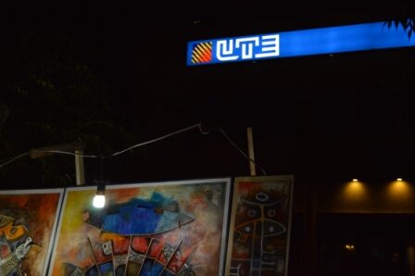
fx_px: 536
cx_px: 208
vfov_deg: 28.9
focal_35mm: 46
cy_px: 138
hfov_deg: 42.4
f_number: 4.2
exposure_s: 1/500
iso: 2500
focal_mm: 31
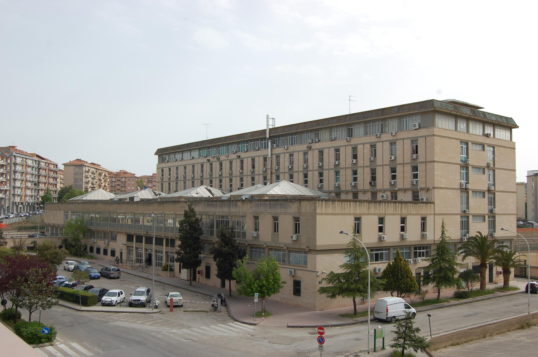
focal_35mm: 36
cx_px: 269
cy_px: 178
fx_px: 538
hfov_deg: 53.2
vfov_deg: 36.8
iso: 200
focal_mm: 24
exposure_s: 1/320
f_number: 9
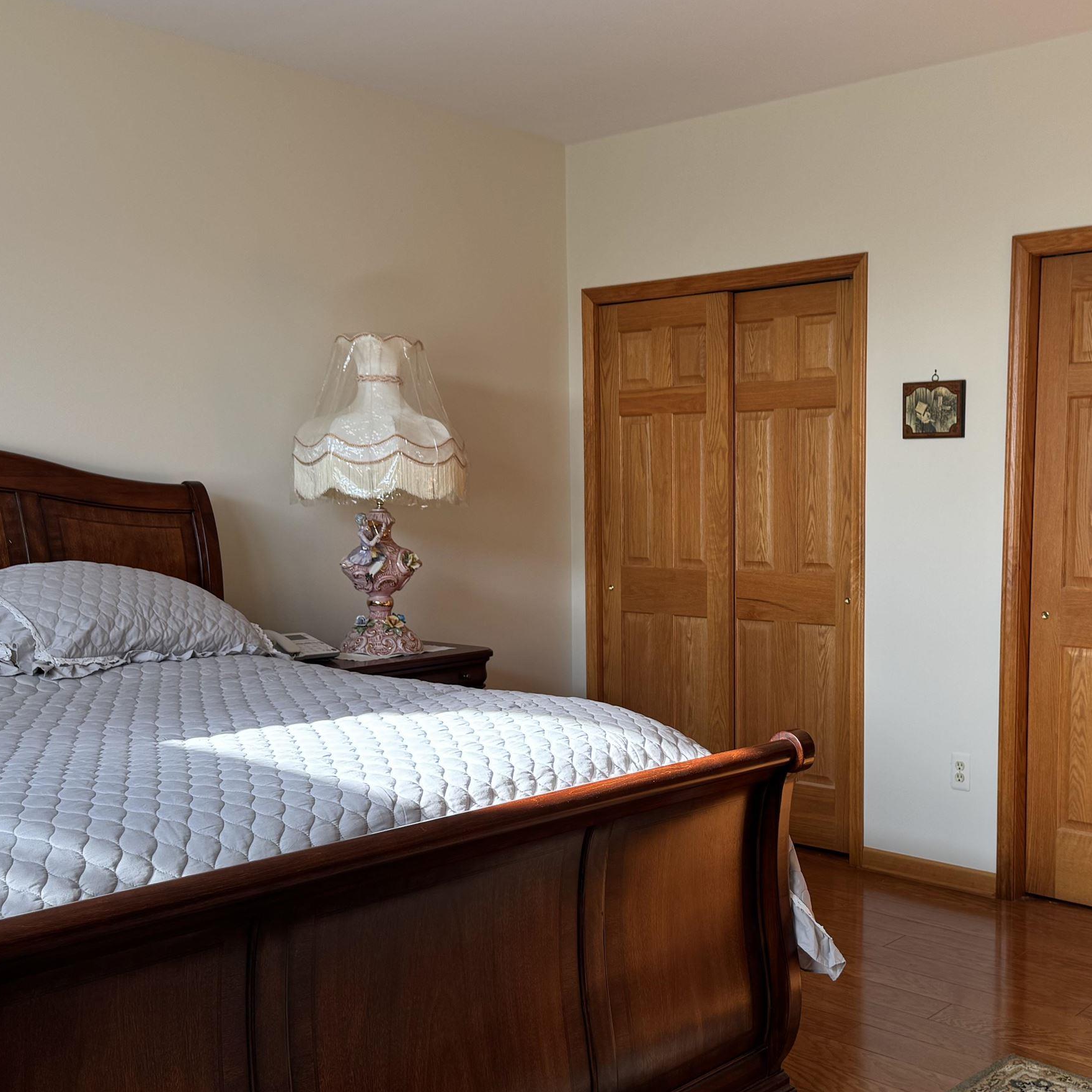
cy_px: 601
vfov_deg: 44.9
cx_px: 750
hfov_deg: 44.1
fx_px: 1321
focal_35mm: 37
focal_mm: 6.76
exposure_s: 1/121
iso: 64
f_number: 1.78
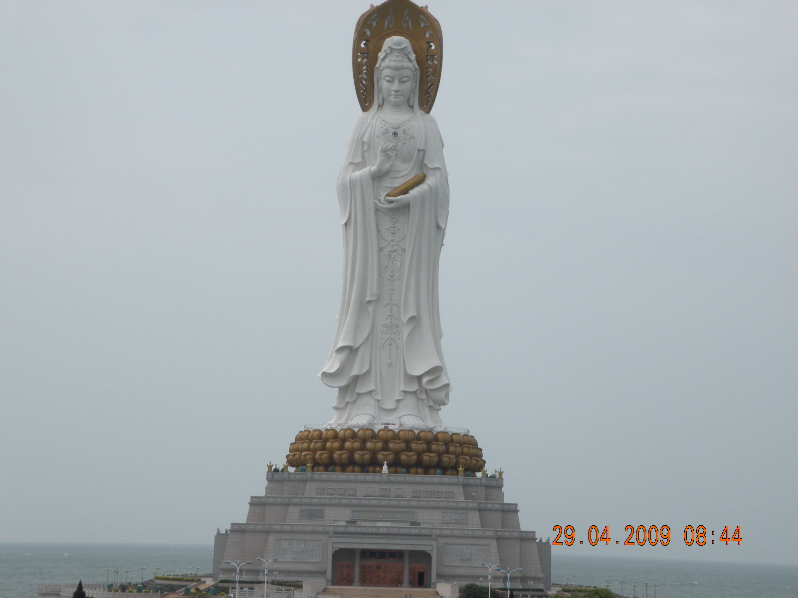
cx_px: 399
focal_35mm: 84
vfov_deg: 17.6
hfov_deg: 23.3
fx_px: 1936
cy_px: 299
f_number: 8
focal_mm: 14.9
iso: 64
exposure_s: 1/404
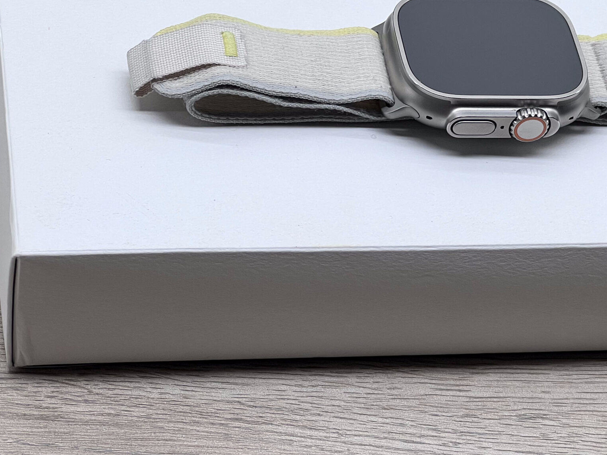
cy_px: 113
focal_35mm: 129
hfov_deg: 15.2
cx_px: 439
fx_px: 2262
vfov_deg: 11.5
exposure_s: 1/99
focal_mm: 9
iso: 40
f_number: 2.8
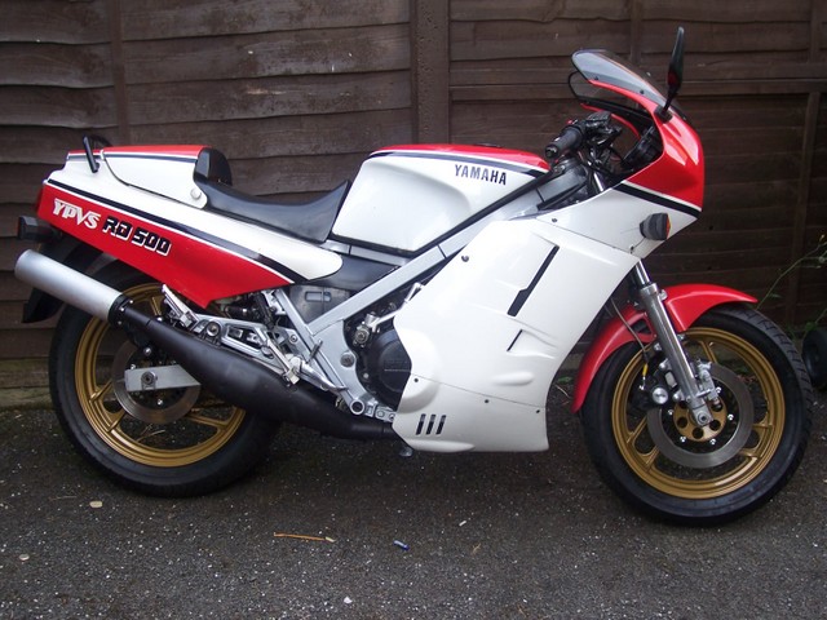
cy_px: 310
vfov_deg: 34.3
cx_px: 414
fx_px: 1003
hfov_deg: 44.8
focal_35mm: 42
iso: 80
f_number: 3
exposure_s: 1/90
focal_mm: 7
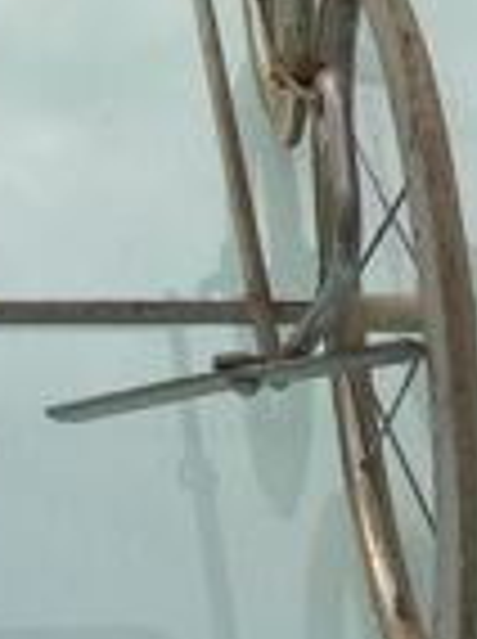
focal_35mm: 131
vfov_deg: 13.0
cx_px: -212
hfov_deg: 10.9
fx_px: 2414
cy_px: -657
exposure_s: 1/1172
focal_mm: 4.15
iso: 32
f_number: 2.2
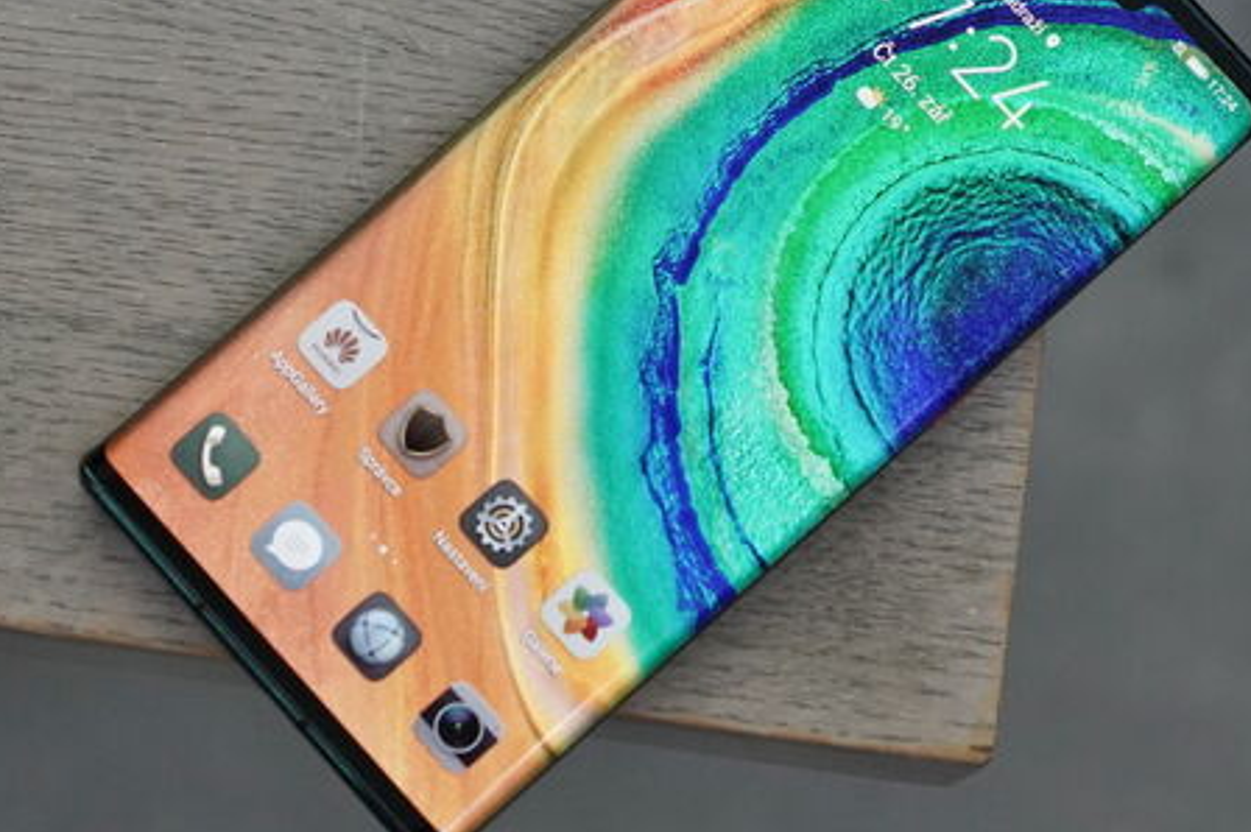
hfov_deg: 17.4
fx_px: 4097
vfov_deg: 11.6
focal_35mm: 118
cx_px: 565
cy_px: 343
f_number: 5
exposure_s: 1/320
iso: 3200
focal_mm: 55
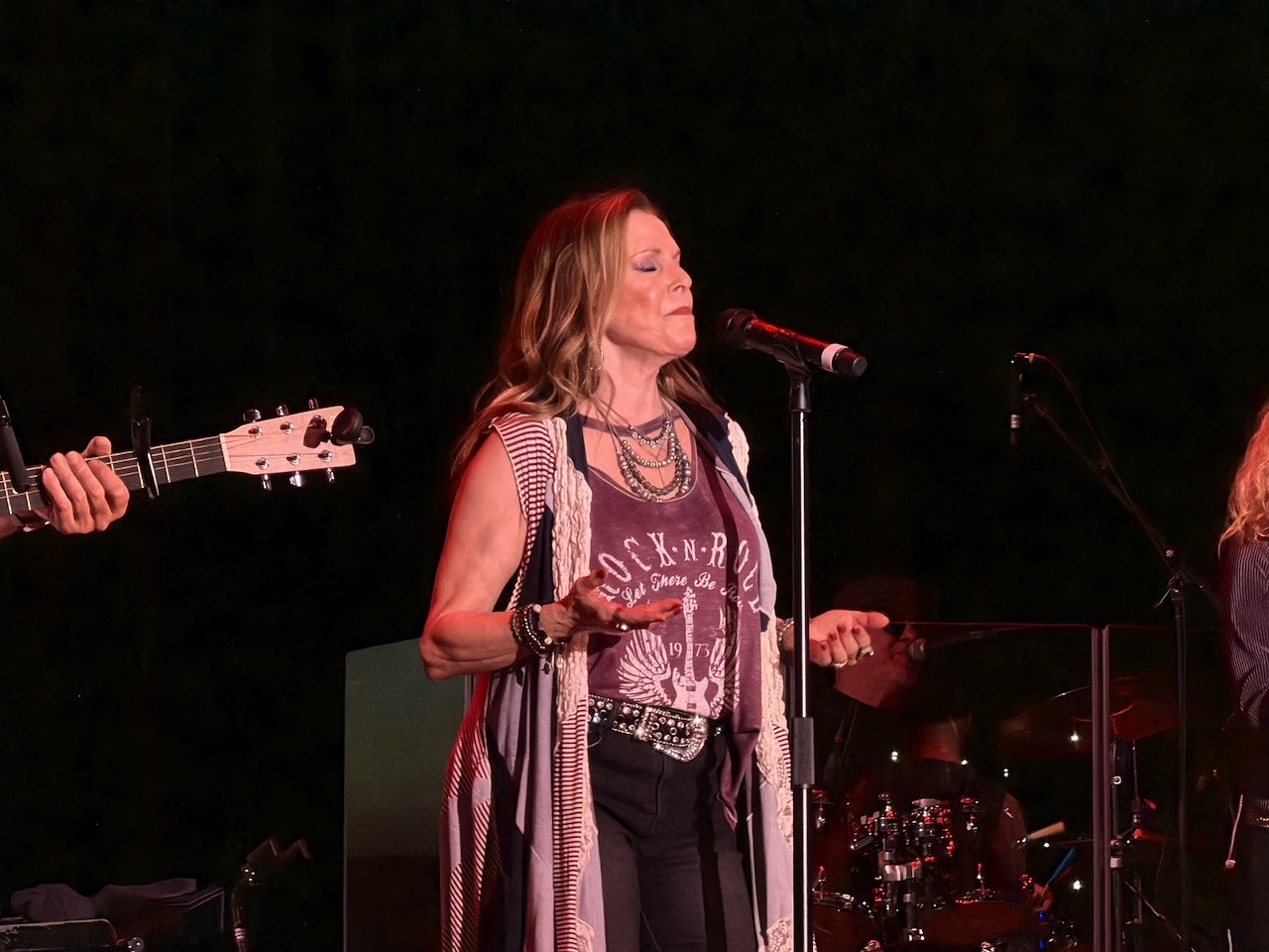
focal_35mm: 200
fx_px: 7332
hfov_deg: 9.9
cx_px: 634
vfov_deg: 7.4
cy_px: 476
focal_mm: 16.89
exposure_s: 1/60
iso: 400
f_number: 2.8
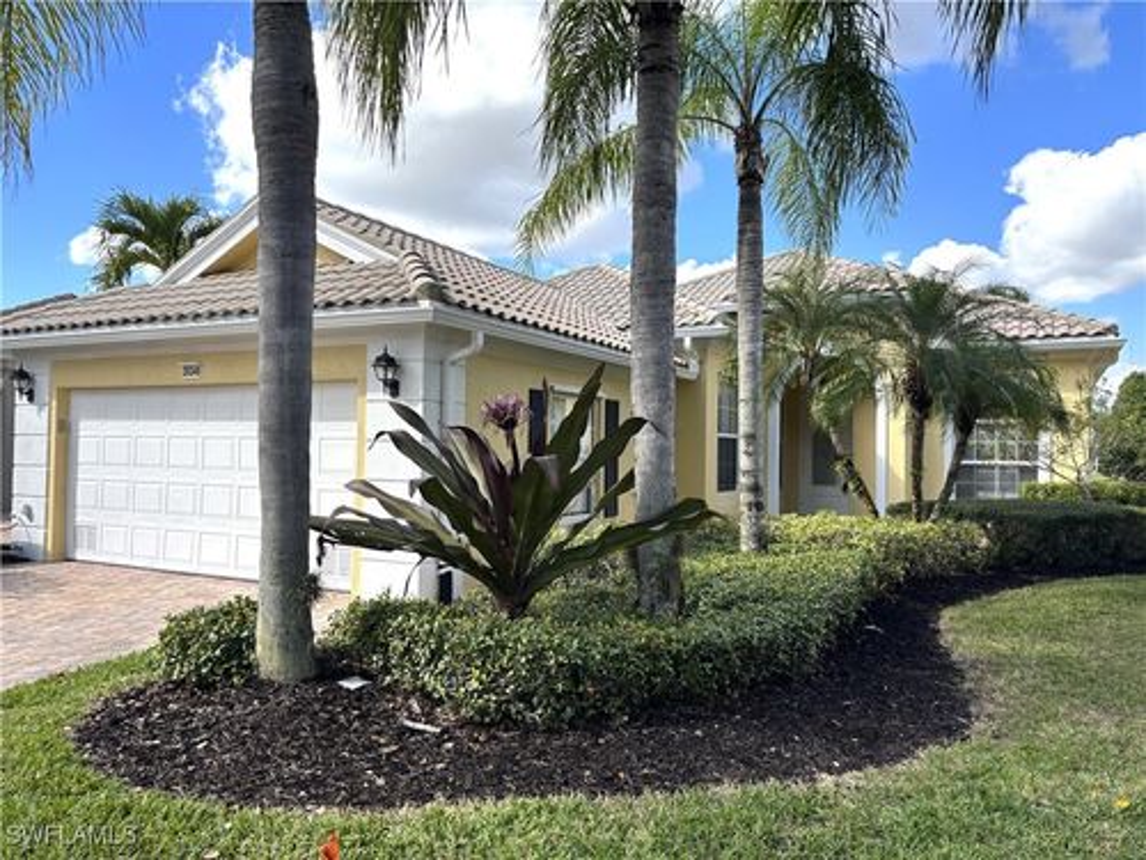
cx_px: 573
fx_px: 861
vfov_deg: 53.1
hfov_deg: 67.3
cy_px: 430
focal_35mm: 26
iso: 50
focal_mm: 5.96
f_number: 1.6
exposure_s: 1/1642
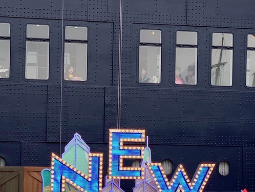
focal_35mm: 167
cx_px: 286
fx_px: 1231
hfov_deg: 11.6
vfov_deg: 8.9
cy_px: 126
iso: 16
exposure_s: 1/353
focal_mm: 6
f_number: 2.4
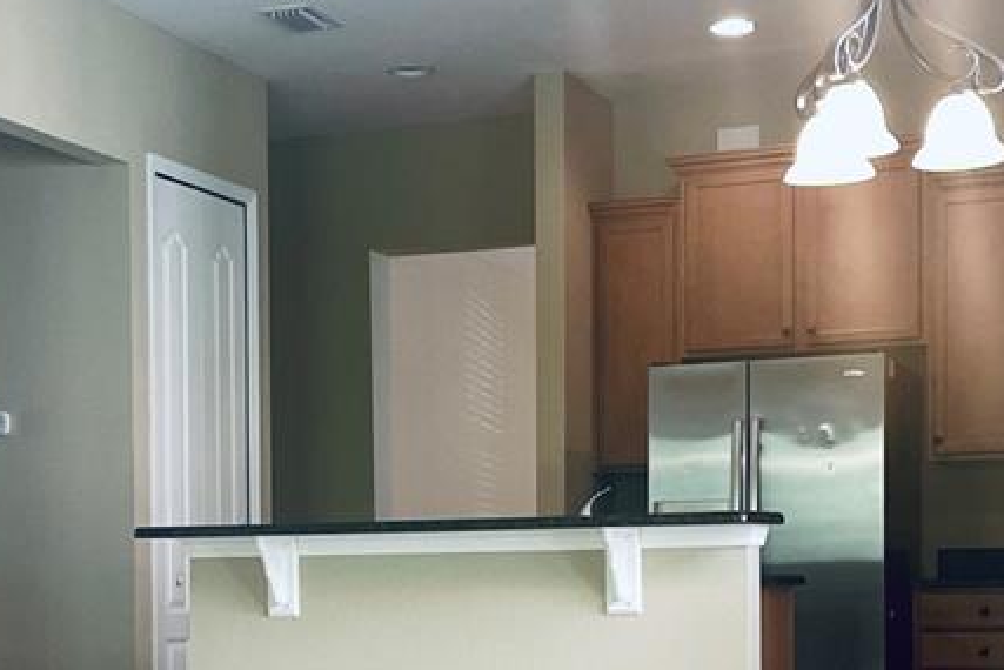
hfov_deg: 26.6
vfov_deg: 17.7
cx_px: 426
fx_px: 2120
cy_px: 621
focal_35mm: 76
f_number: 1.6
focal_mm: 4.2
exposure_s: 1/120
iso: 125
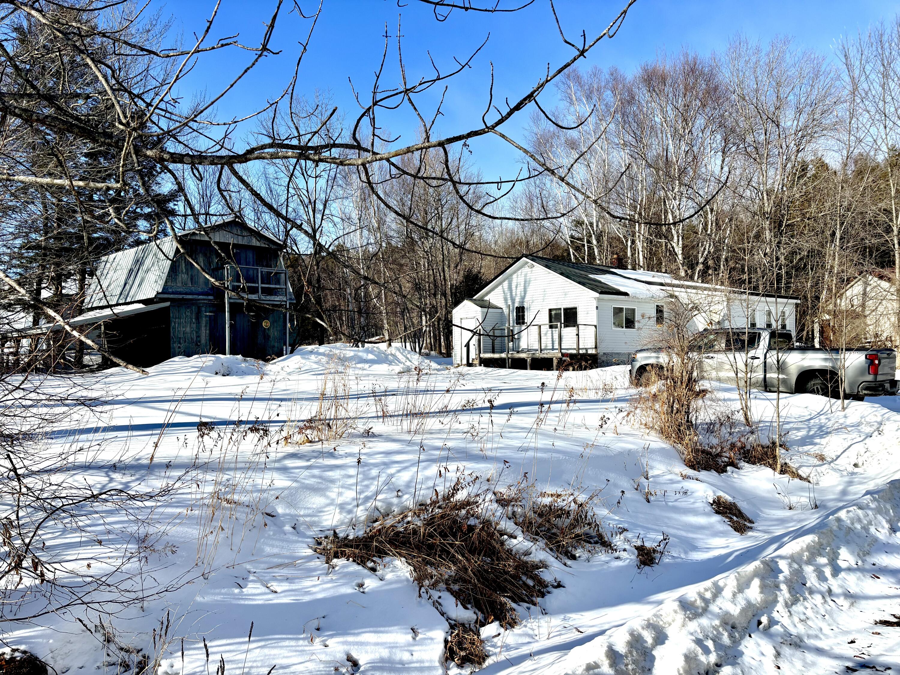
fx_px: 676
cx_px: 450
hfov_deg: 67.3
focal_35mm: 26
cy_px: 338
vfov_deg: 53.1
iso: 50
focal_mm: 5.96
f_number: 1.6
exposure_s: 1/4255
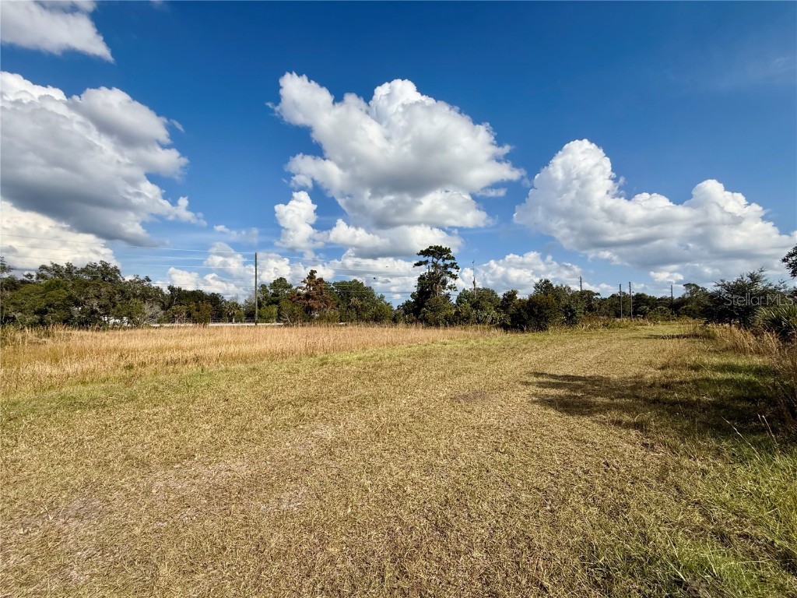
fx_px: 322
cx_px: 398
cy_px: 299
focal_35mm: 14
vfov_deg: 85.7
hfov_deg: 102.1
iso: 50
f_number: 2.2
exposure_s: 1/3891
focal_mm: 2.22
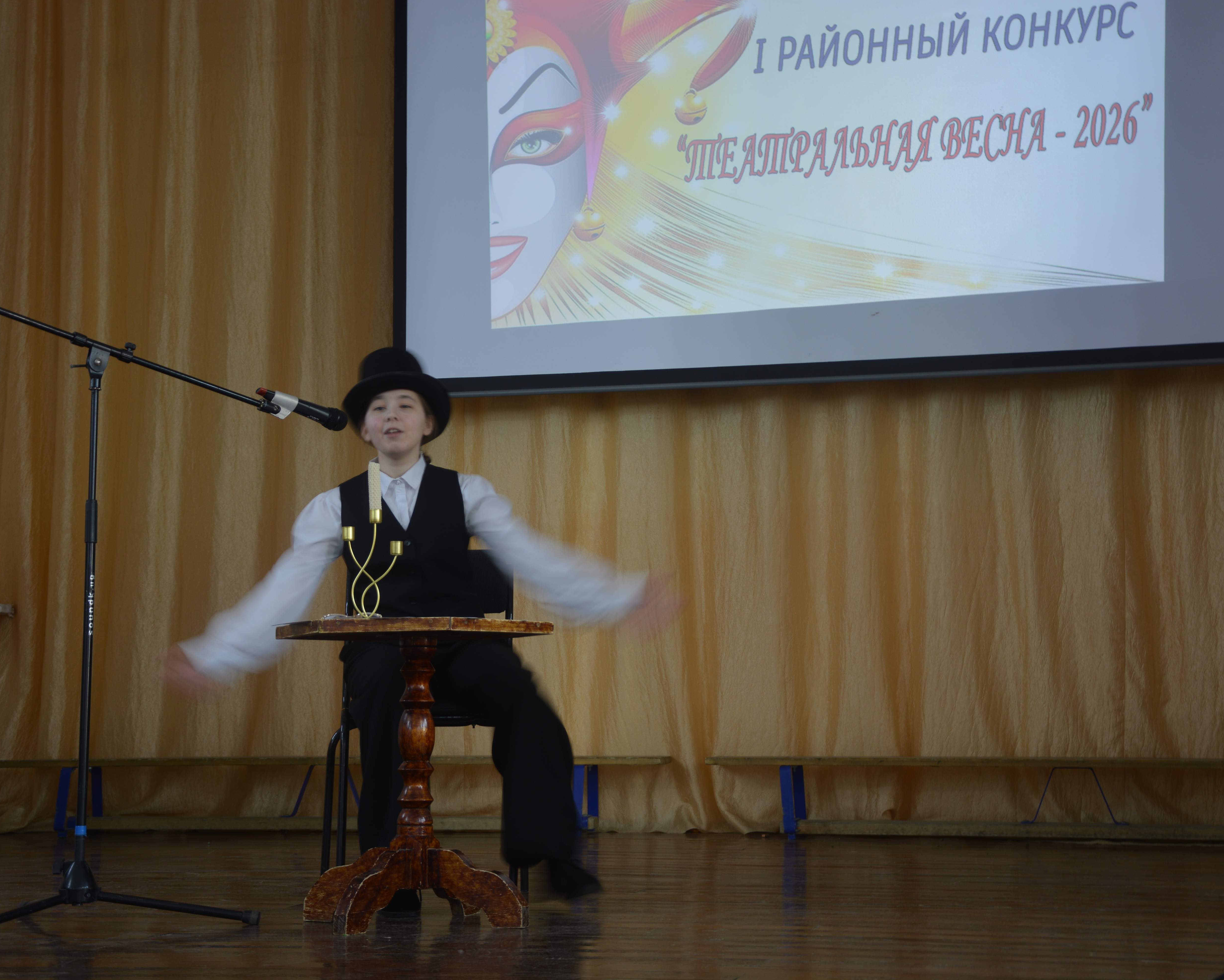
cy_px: 486
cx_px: 672
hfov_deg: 32.5
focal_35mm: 58
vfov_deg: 26.2
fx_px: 2101
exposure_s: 1/8
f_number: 4.2
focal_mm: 34
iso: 100
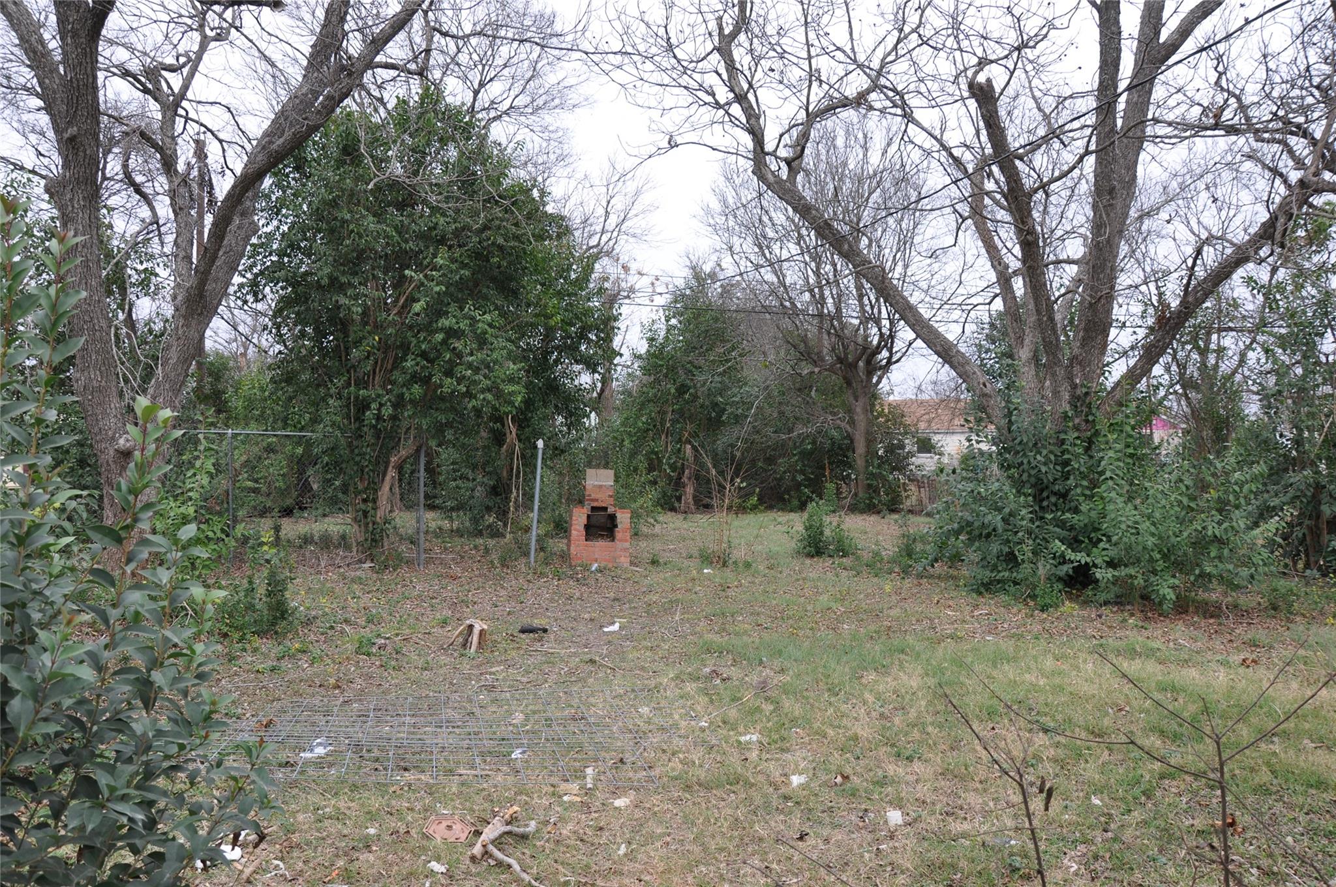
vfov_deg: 47.8
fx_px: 1001
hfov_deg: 67.4
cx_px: 668
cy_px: 444
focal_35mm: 27
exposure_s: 1/200
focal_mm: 18
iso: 200
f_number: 7.1
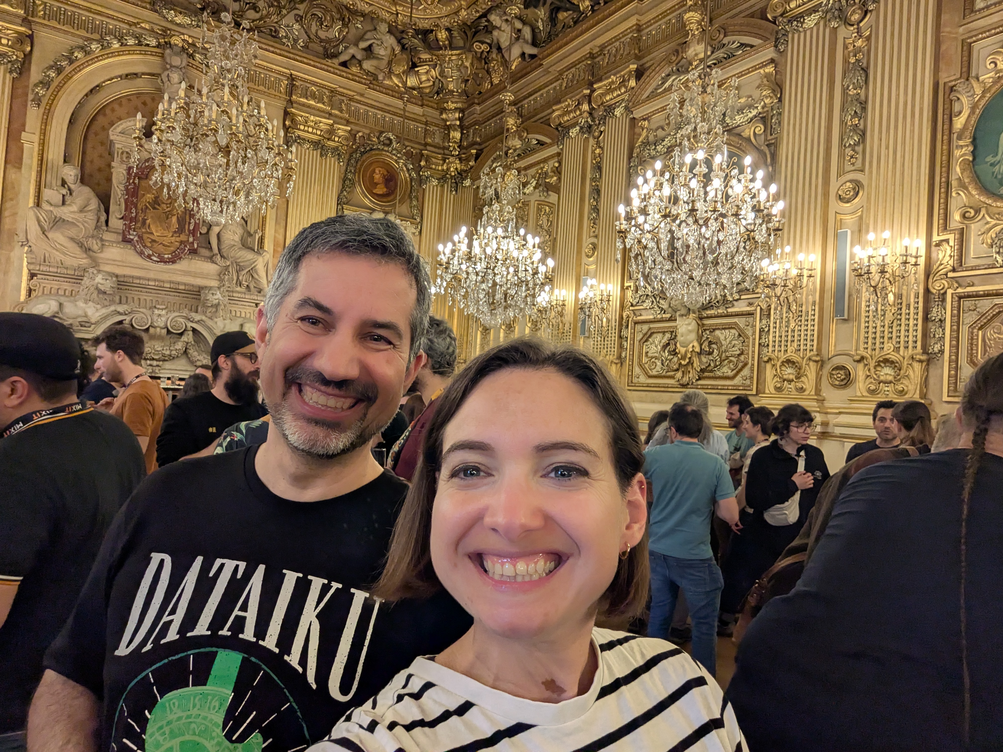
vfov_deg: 63.4
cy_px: 376
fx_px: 608
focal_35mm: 21
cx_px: 502
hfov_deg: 79.0
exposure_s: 1/120
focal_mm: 2.74
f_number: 2.2
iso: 184
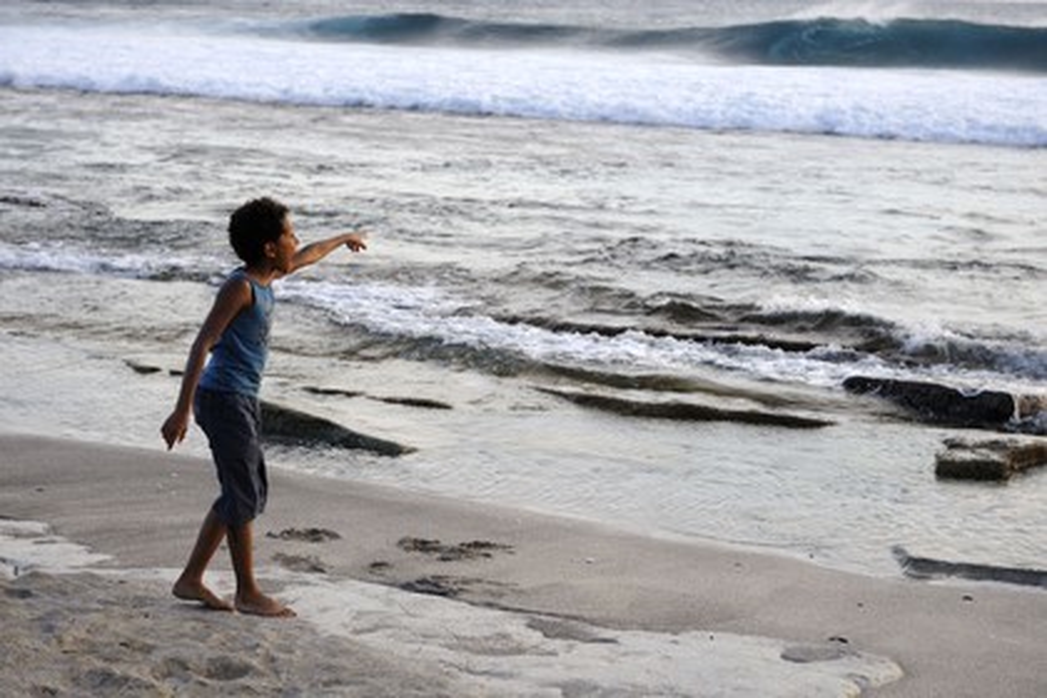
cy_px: 349
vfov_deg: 19.5
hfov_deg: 28.8
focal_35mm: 70
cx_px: 524
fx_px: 2036
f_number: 5
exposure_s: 1/160
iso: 200
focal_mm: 70
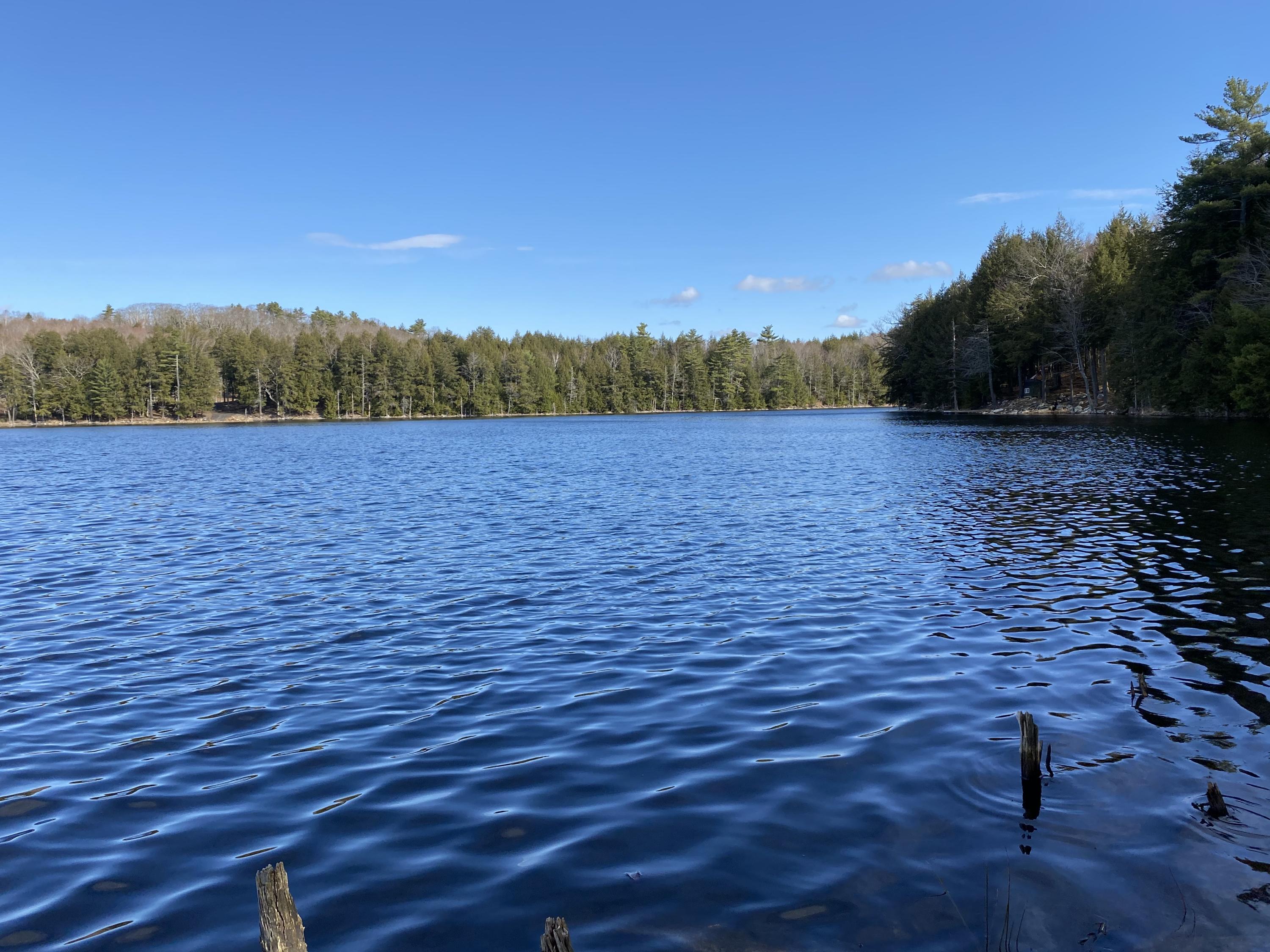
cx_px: 635
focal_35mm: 26
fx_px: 954
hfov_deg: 67.3
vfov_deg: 53.1
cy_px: 476
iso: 32
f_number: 1.8
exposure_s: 1/1931
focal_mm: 4.25
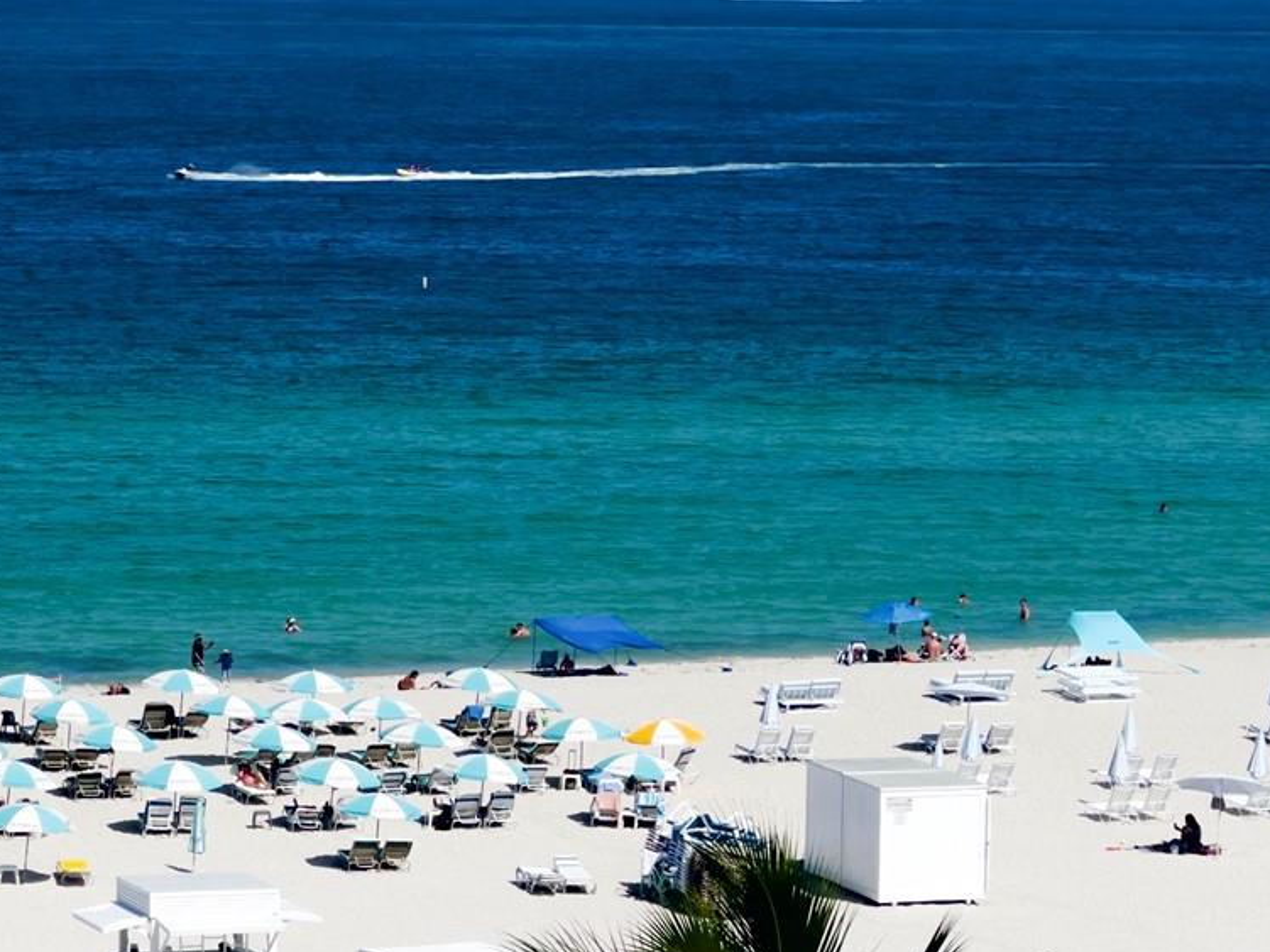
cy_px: 663
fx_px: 6016
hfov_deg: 12.0
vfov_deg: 9.0
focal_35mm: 164
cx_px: 502
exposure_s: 1/1468
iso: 32
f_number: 2.8
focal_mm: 9
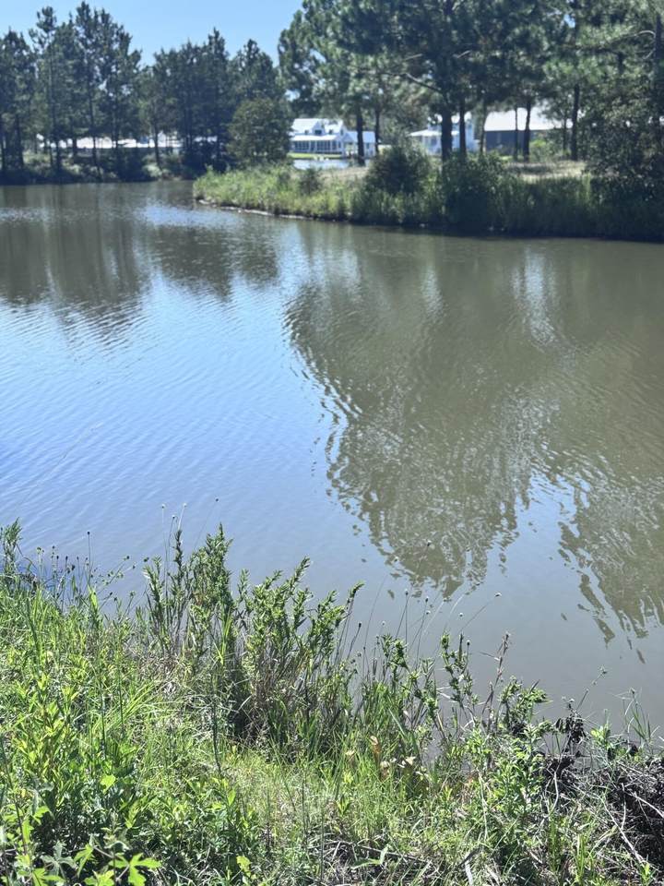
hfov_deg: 30.3
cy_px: 443
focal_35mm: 48
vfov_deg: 39.7
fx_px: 1228
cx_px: 332
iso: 64
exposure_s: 1/2415
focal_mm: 6.76
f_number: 1.78
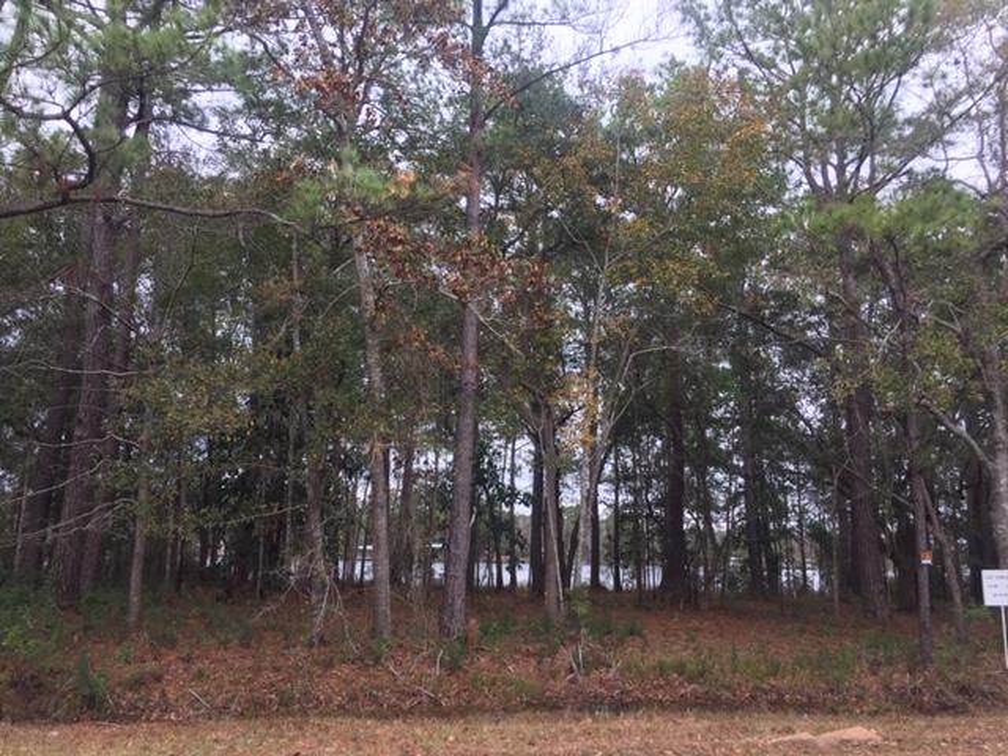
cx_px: 504
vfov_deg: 48.2
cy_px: 378
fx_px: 844
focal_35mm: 29
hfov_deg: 61.7
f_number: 2.2
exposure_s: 1/60
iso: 32
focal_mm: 4.15
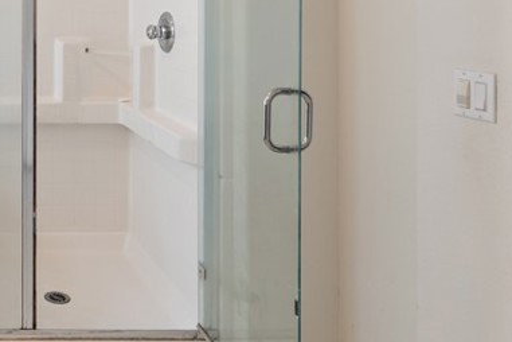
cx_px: -86
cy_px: 6
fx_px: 612
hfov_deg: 36.4
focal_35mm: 43
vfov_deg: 29.3
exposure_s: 1/13
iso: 250
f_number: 7.1
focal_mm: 16
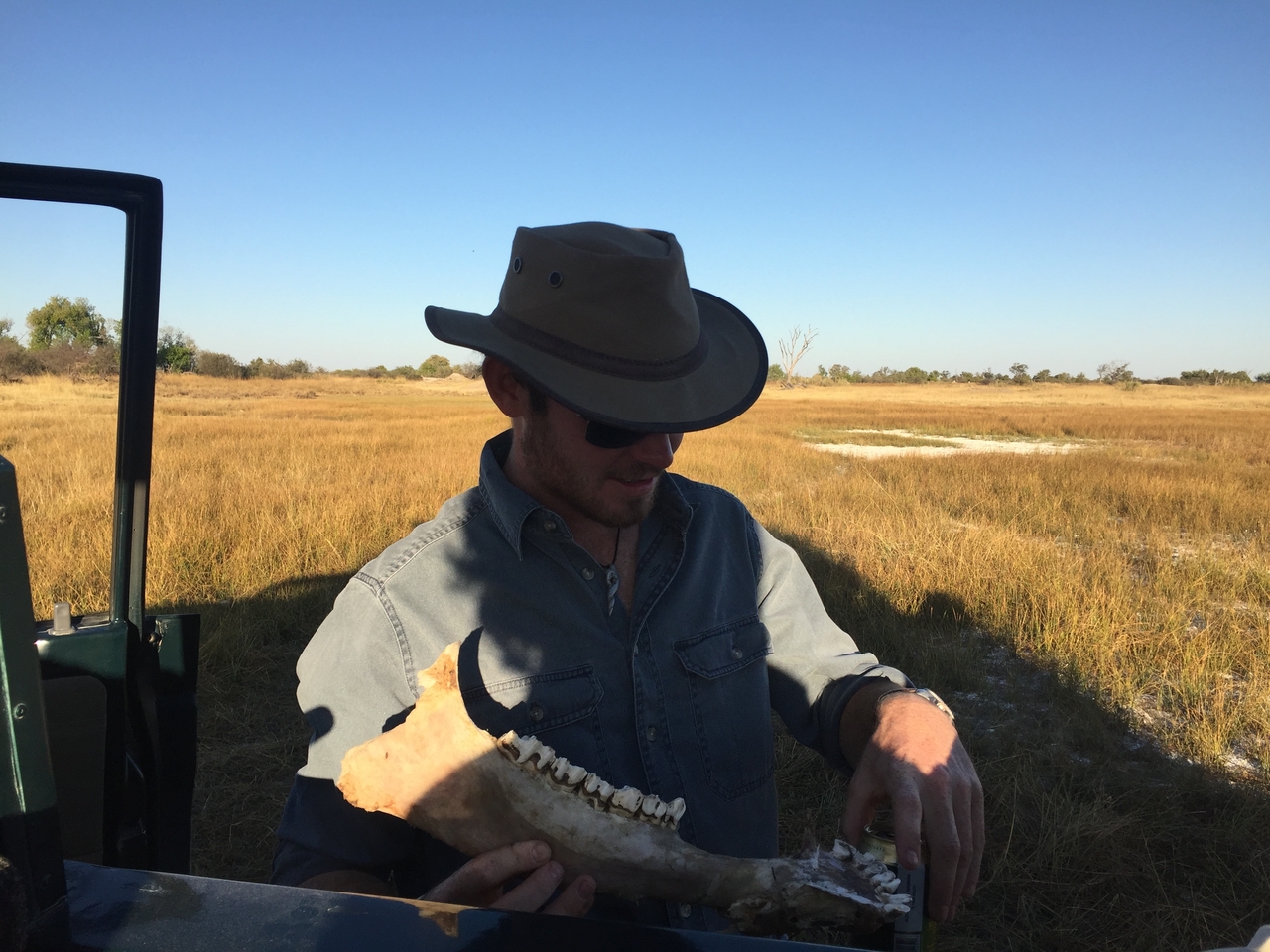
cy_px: 476
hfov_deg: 61.7
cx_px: 635
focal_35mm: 29
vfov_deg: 48.2
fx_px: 1064
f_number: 2.2
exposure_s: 1/1130
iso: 32
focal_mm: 4.15
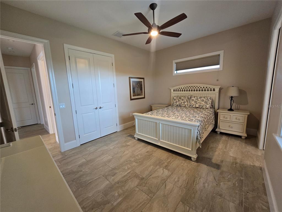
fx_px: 106
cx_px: 141
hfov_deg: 106.2
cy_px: 106
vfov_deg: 89.9
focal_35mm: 13
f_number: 2.2
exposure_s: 1/60
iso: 200
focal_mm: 2.2
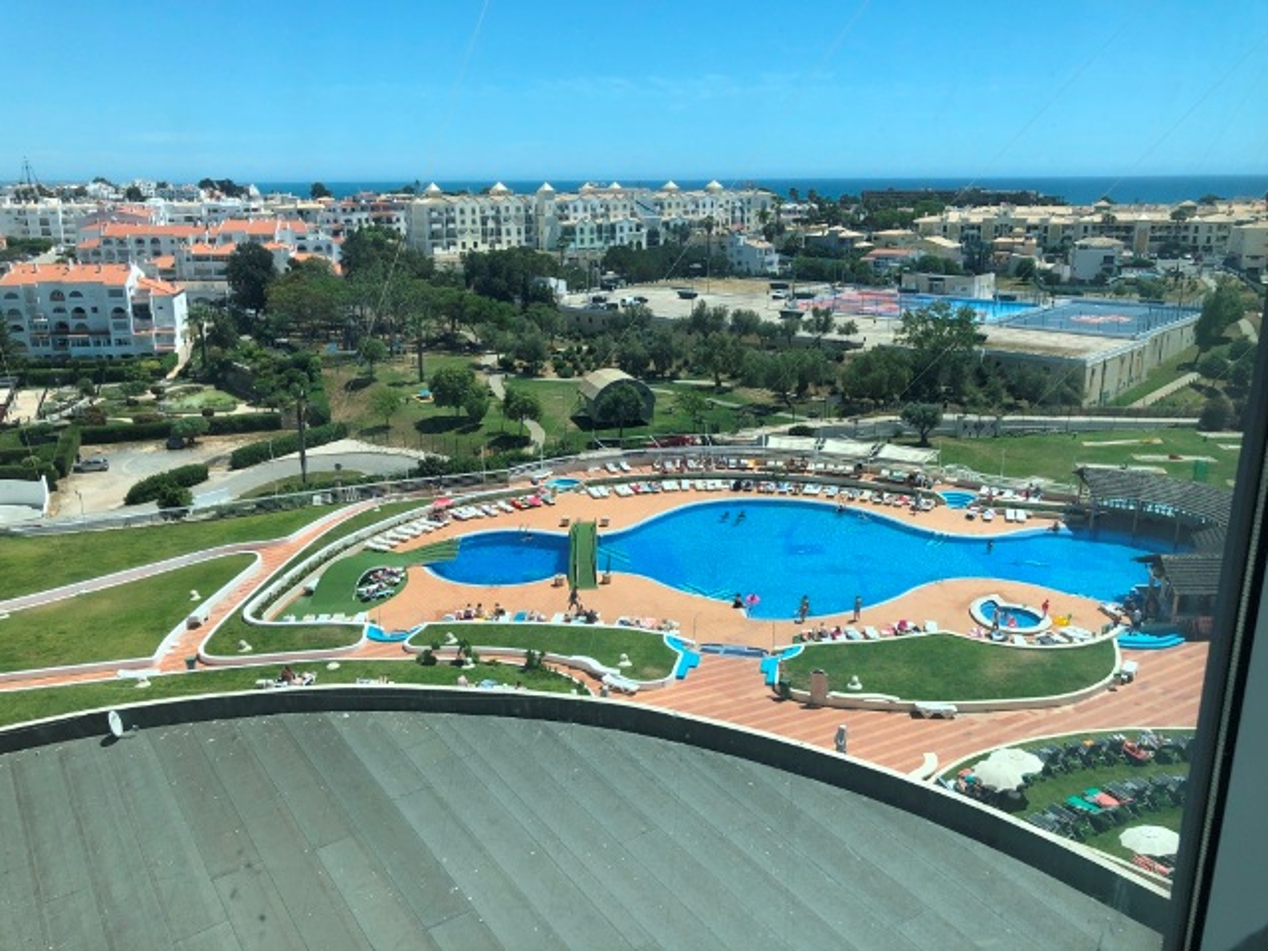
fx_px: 1026
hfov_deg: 63.4
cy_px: 476
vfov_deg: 49.7
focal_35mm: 28
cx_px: 634
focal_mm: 4
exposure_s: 1/1946
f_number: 1.8
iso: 20
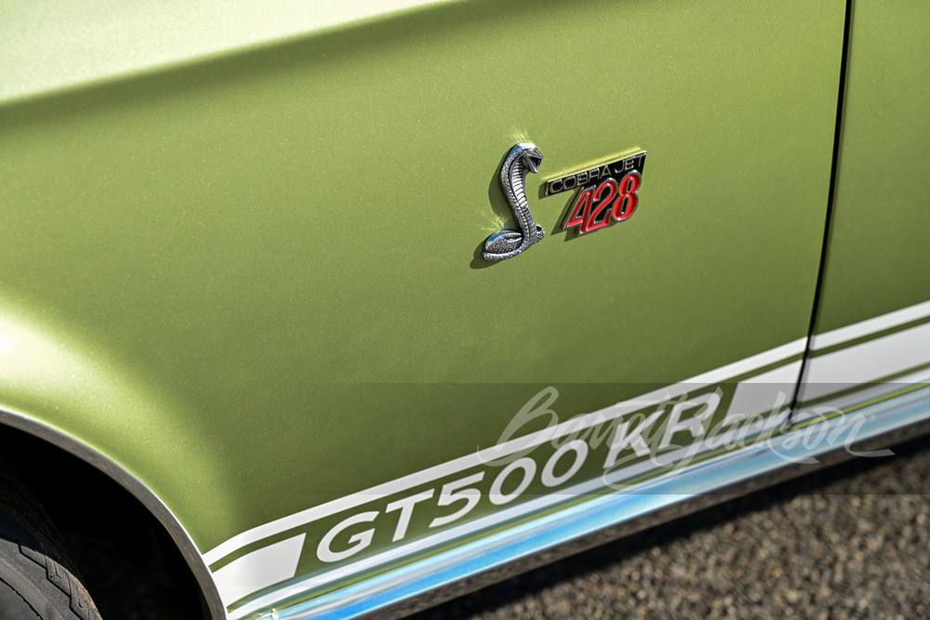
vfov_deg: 11.4
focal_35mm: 120
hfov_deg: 17.1
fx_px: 3100
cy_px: 310
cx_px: 465
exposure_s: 1/125
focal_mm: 120
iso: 100
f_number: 7.1
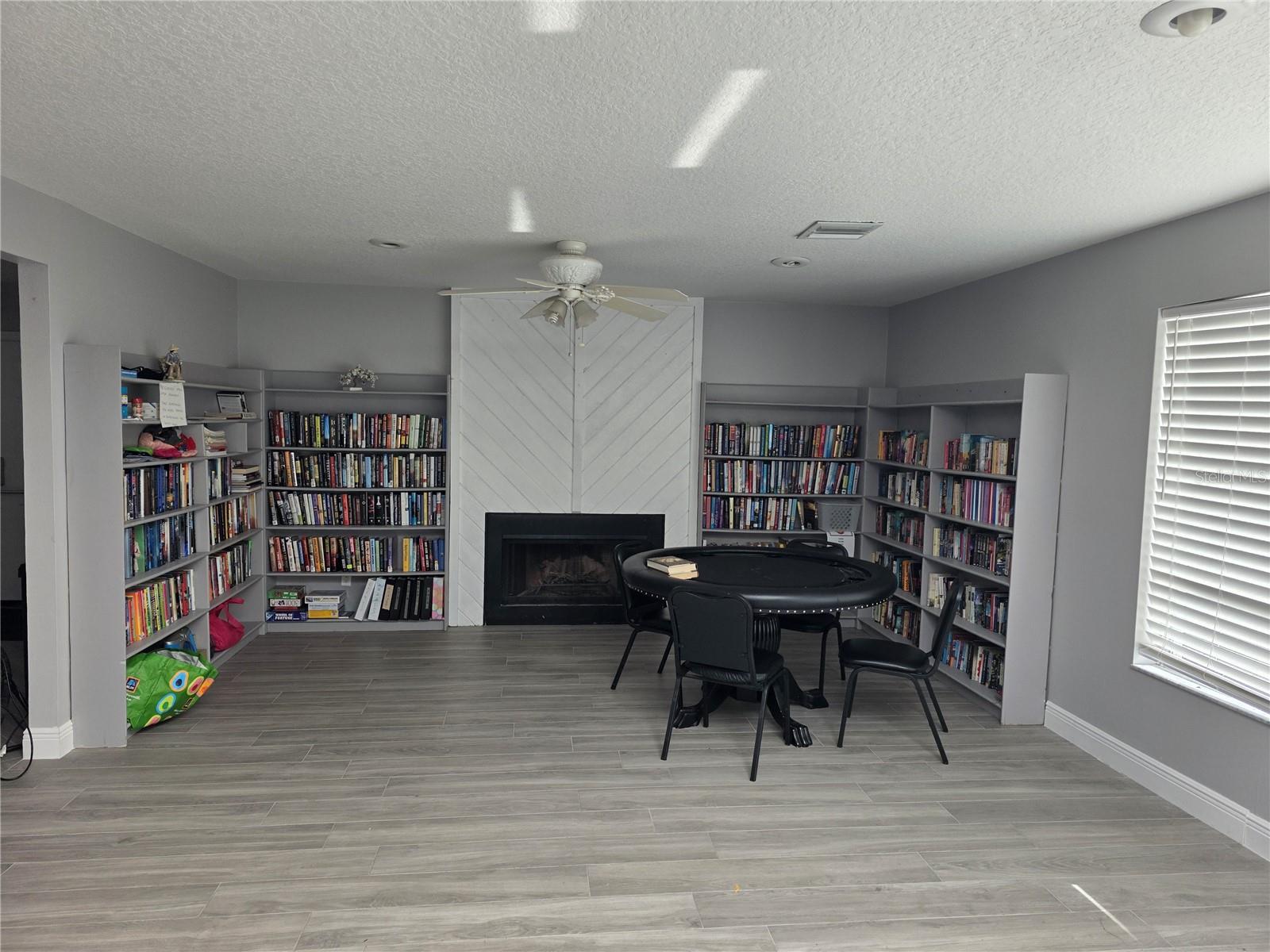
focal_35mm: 23
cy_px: 476
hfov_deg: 73.9
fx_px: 844
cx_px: 635
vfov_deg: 58.9
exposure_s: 1/180
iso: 50
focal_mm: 6.3
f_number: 1.7
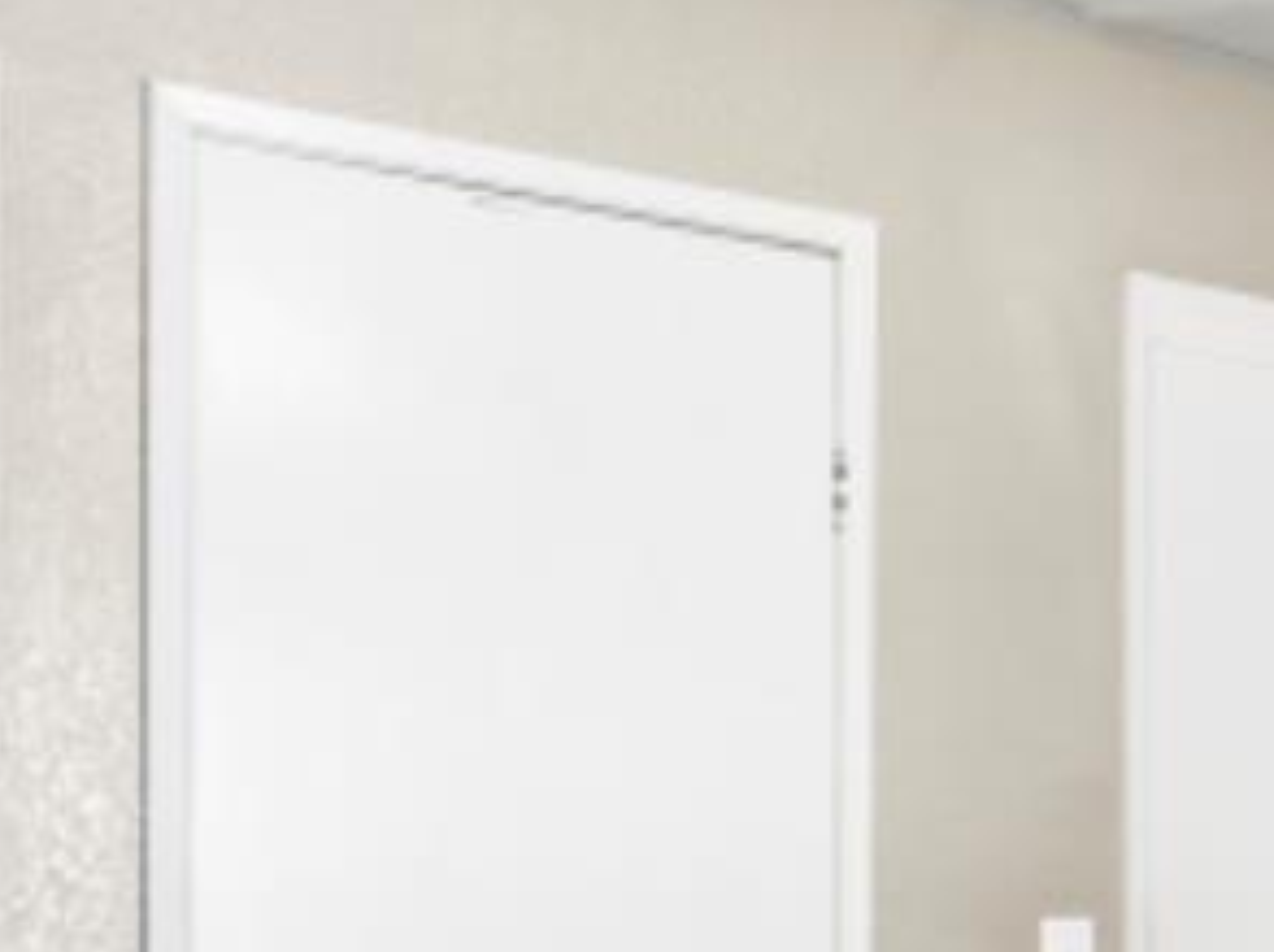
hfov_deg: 25.4
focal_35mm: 69
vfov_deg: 20.9
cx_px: 1517
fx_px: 2536
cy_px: 837
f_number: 6.3
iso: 640
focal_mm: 14
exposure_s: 1/6
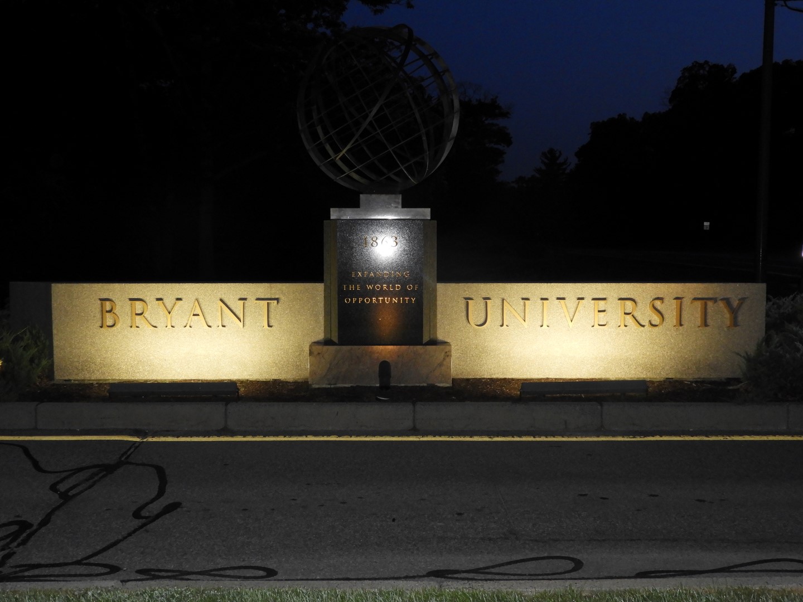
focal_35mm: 40
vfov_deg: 36.0
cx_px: 402
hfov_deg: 46.8
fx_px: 928
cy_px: 301
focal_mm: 7.2
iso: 400
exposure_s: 1/30
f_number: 3.8
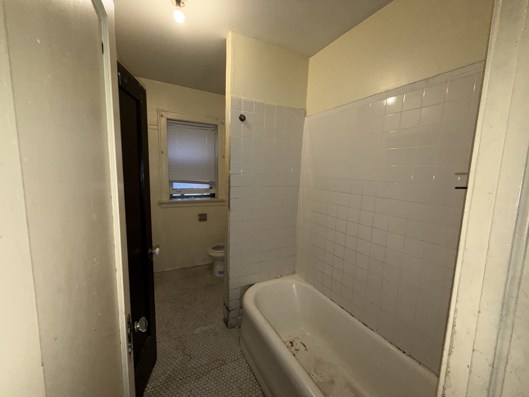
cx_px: 264
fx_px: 214
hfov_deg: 102.1
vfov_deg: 85.7
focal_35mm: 14
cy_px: 198
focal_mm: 2.22
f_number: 2.2
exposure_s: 1/60
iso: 100
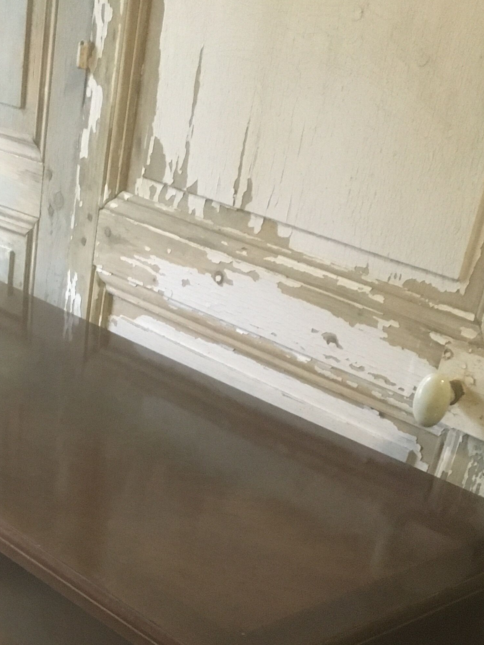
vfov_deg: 30.4
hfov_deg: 24.4
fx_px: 1100
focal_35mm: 59
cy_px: 642
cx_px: 93
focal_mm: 4.15
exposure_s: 1/17
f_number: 2.2
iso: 320
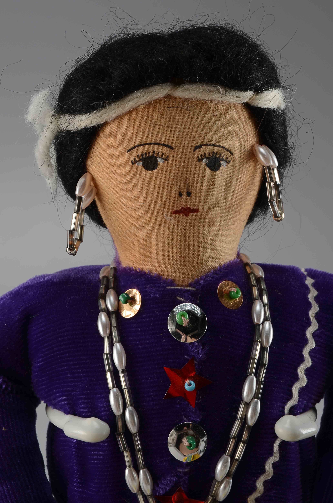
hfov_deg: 21.5
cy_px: 252
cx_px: 166
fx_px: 878
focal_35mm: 63
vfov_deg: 32.0
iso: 100
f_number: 14
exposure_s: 1/80
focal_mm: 42
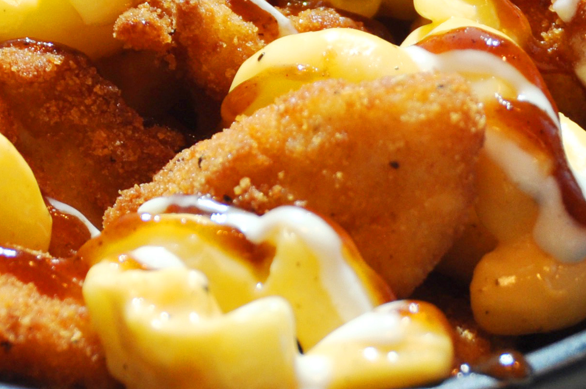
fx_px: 5590
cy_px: 88
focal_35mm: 344
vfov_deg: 4.0
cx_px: 341
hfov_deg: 6.0
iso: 360
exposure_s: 1/500
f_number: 5.6
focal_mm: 65
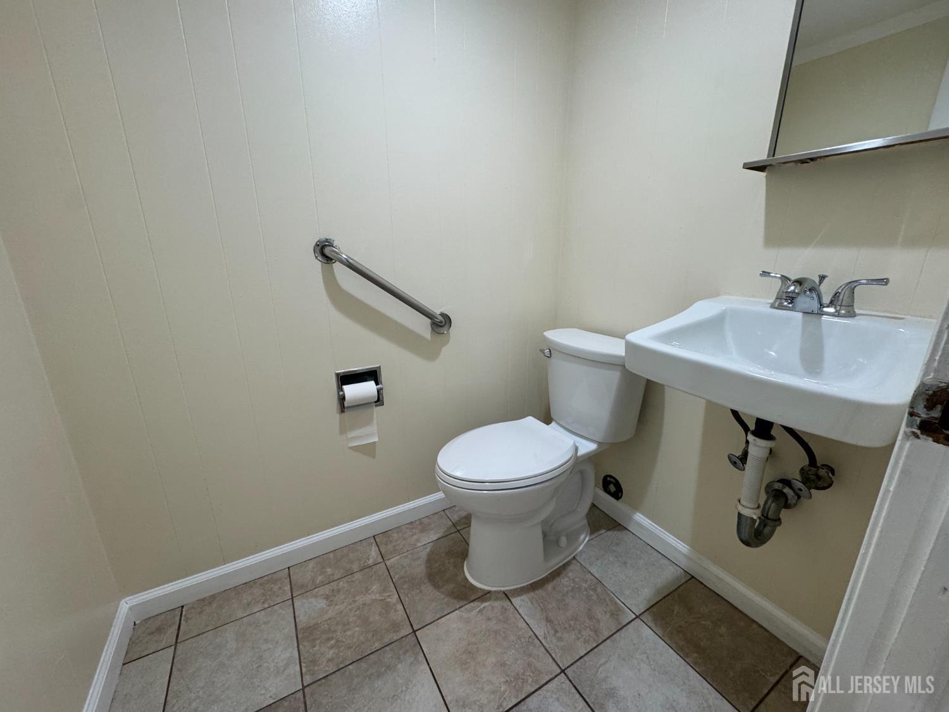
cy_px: 356
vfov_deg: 85.7
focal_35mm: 14
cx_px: 474
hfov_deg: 102.1
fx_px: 384
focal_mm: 2.22
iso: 160
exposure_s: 1/120
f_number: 2.2
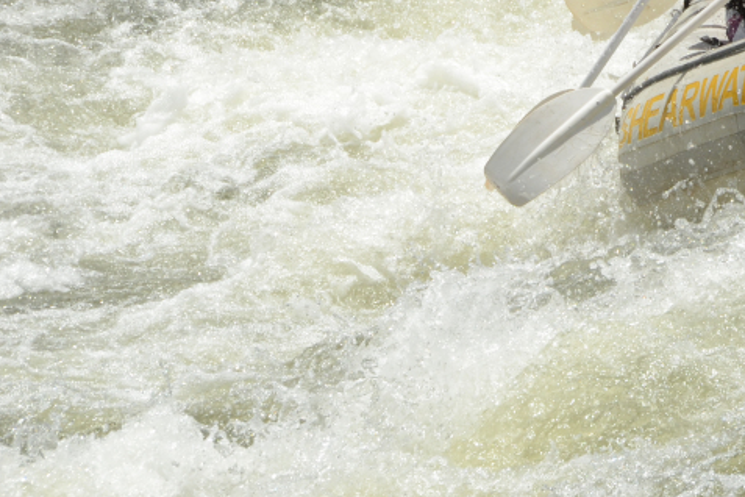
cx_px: 826
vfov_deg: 3.3
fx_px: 8546
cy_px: -77
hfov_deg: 5.0
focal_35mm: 413
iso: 500
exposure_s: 1/1250
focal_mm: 116
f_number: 9
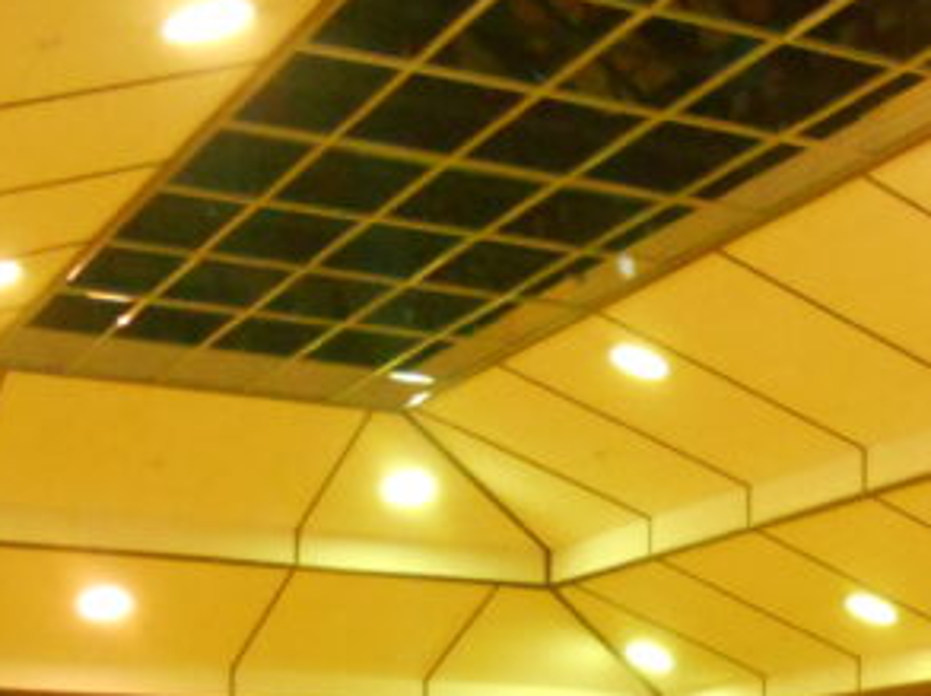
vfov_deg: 15.2
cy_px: 985
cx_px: 1084
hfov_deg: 20.3
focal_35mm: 91
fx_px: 2444
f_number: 3.2
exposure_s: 1/25
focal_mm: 4.6
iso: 720
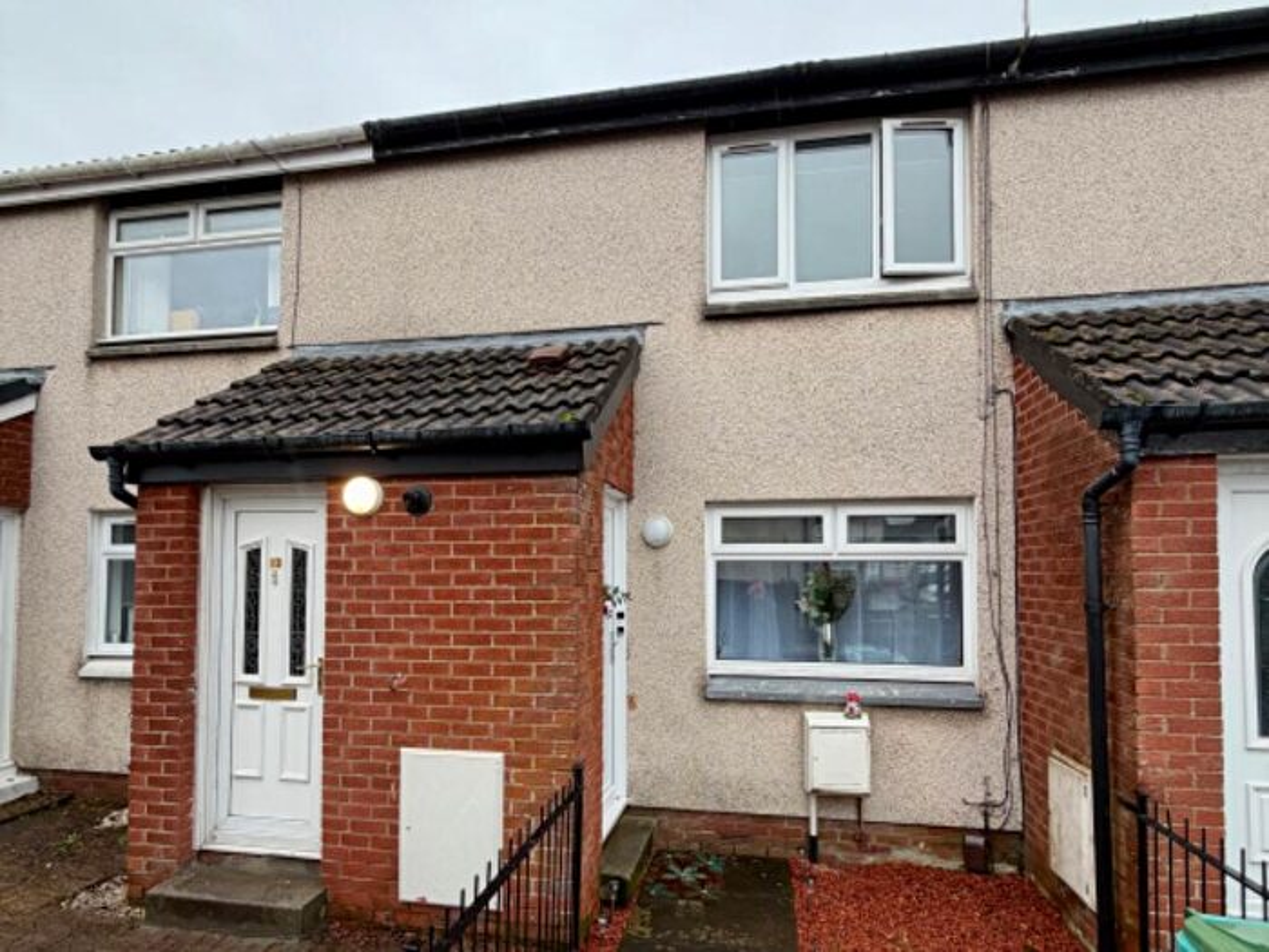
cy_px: 476
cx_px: 634
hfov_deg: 102.1
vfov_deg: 85.7
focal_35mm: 14
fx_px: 513
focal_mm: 2.22
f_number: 2.2
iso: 50
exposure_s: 1/121
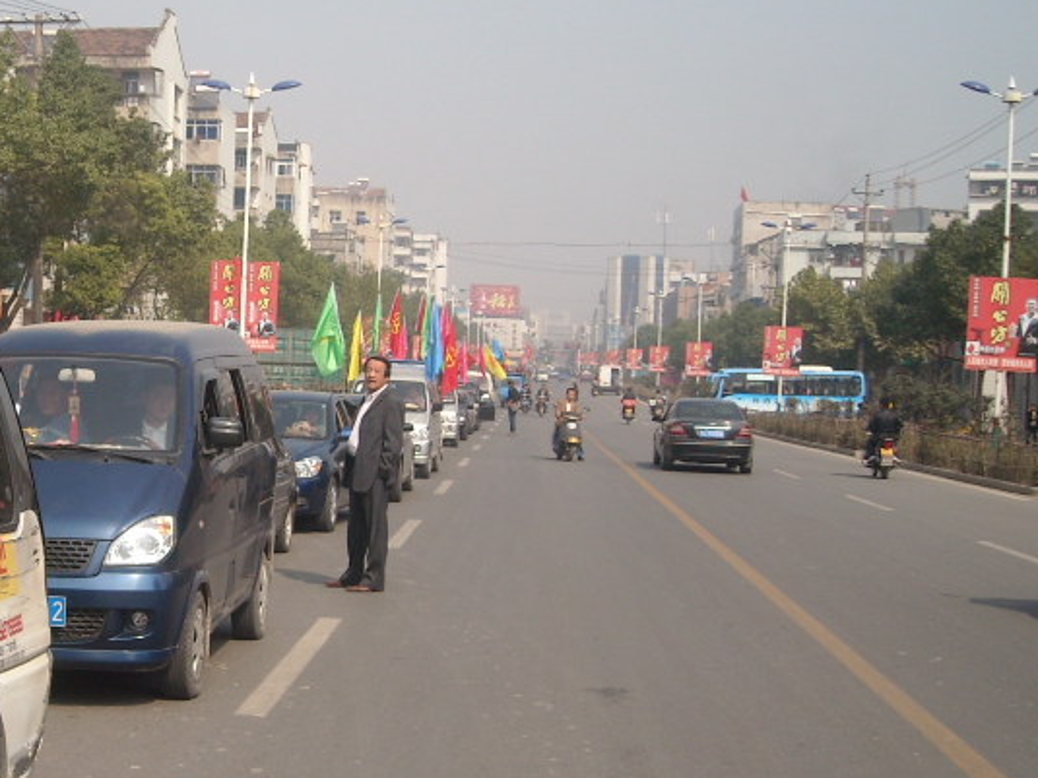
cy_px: 442
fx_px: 2009
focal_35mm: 67
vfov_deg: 21.9
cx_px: 198
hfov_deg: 28.3
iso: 64
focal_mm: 5.7
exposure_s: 1/260
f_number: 5.6
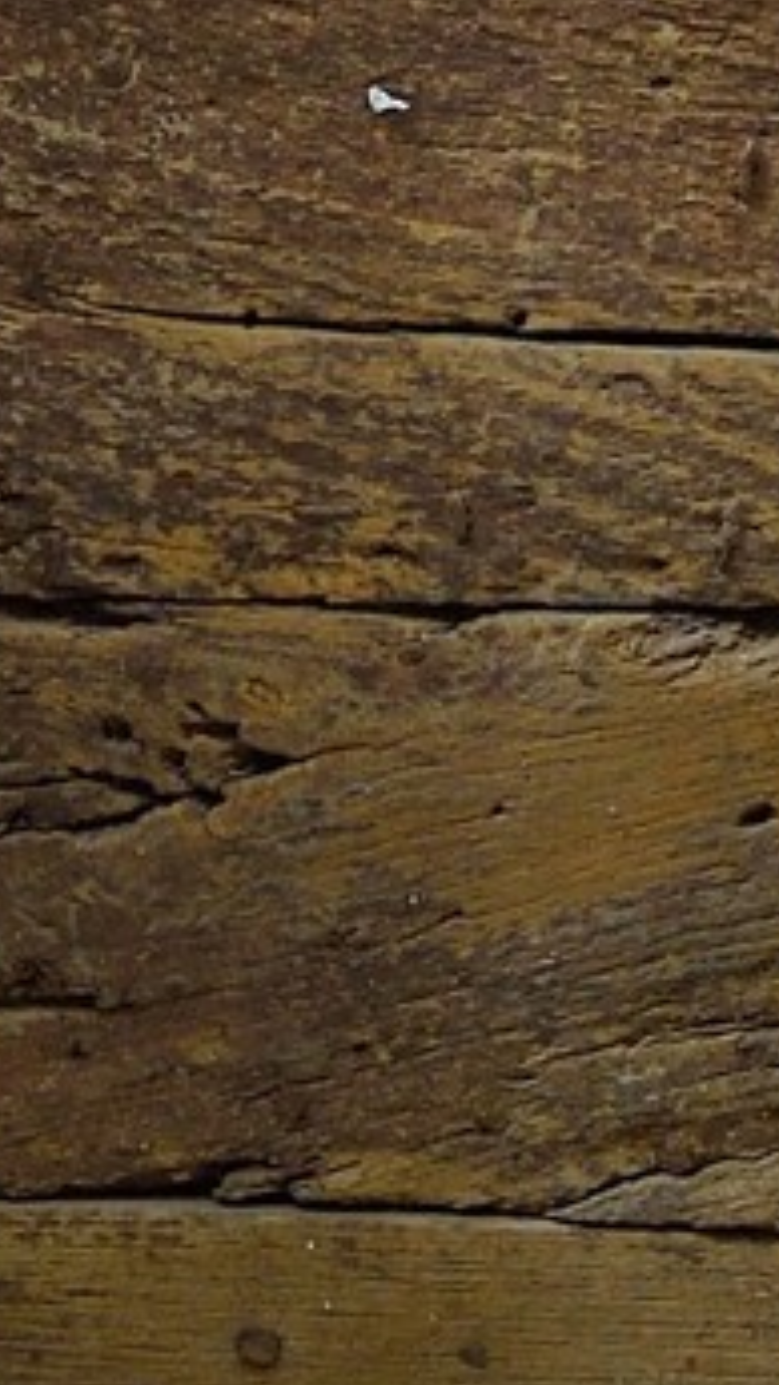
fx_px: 13407
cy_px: -2694
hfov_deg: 3.3
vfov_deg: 5.6
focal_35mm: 365
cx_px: -189
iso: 400
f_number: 7.1
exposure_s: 1/400
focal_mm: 50
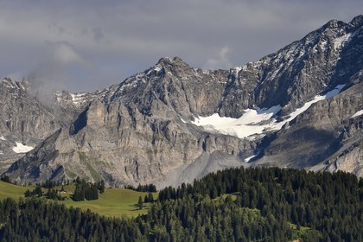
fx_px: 2017
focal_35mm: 200
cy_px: 121
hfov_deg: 10.3
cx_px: 182
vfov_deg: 6.9
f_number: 14
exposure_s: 1/250
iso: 200
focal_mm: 200
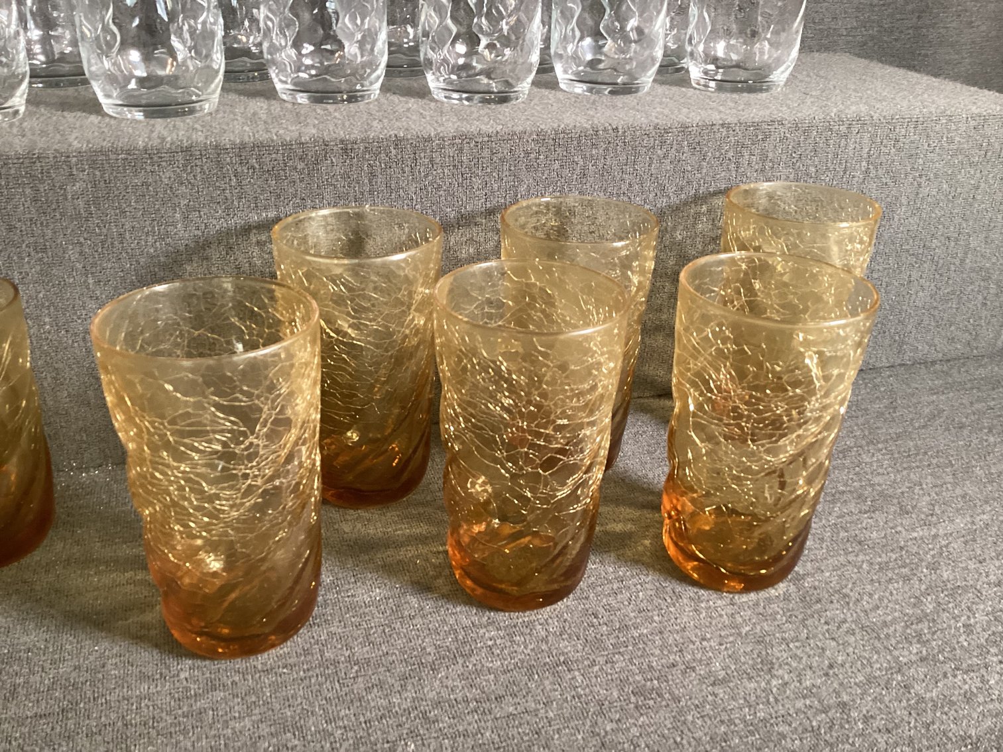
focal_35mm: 31
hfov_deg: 58.3
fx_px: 898
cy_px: 376
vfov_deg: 45.4
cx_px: 502
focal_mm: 3.3
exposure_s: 1/60
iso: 250
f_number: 2.4
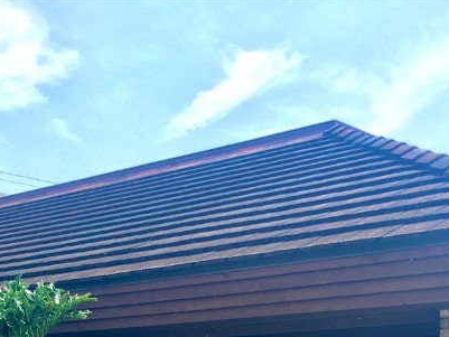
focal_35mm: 74
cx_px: 212
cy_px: 427
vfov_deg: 18.6
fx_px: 960
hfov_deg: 26.3
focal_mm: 4.15
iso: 25
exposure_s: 1/348
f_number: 2.2
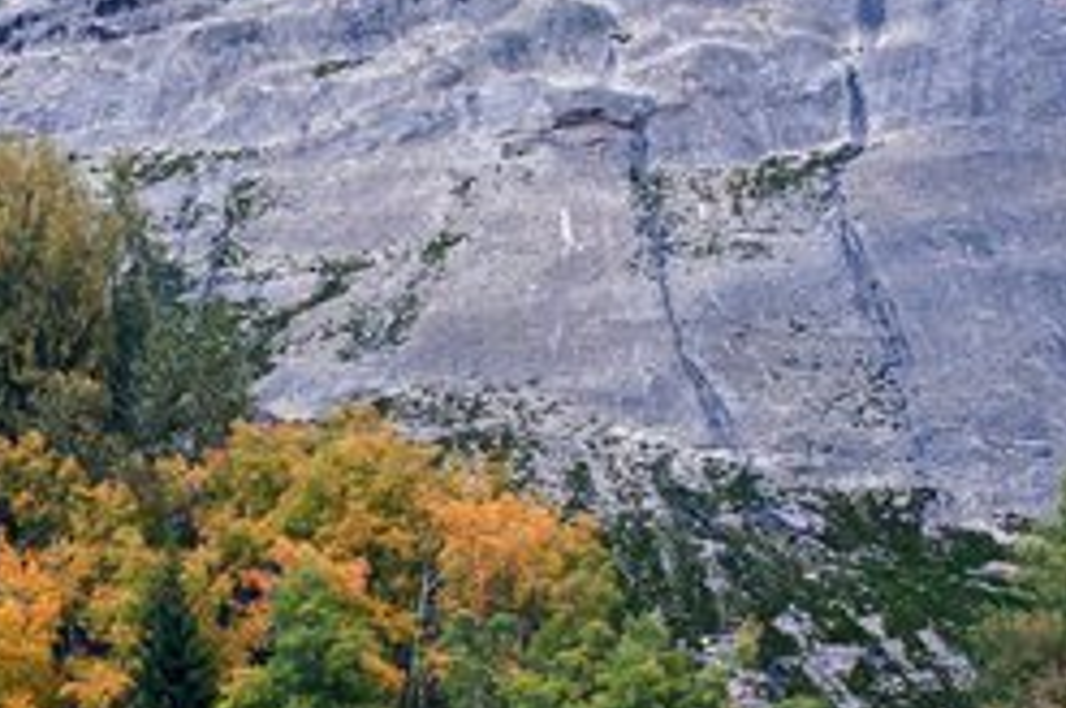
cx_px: 52
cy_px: 820
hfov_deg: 4.8
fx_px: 12568
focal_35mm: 425
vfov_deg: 3.2
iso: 400
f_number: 5.6
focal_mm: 70
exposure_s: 1/200
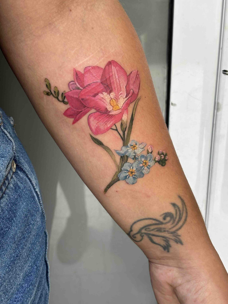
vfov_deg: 36.8
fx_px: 457
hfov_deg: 28.0
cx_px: 114
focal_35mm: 52
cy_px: 152
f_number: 1.6
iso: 50
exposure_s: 1/113
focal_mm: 5.96
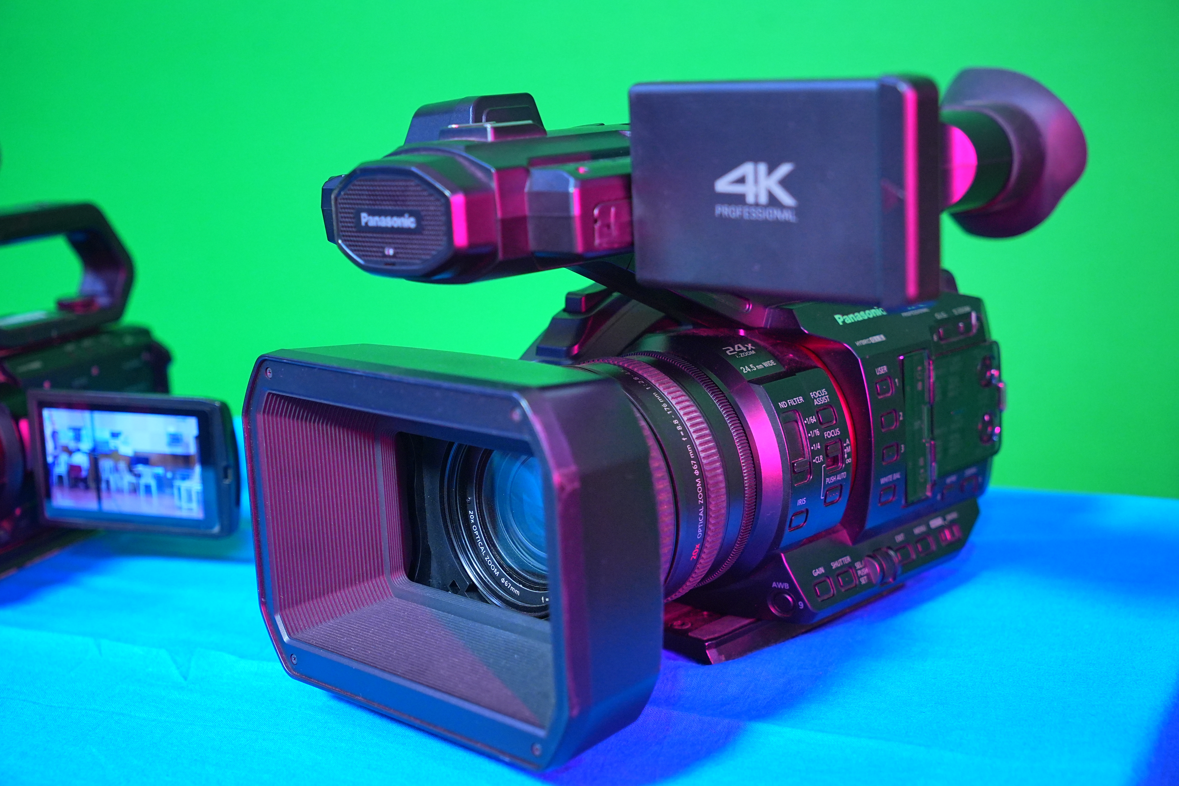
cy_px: 393
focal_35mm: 50
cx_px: 590
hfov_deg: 39.6
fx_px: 1637
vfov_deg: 27.0
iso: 2000
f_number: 5
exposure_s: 1/80
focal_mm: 50
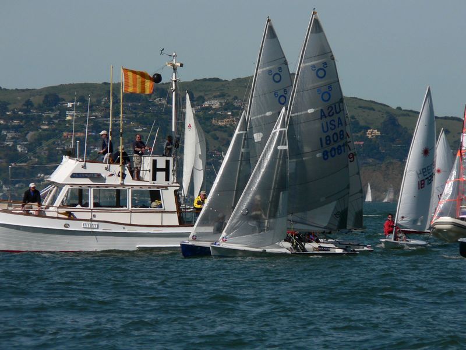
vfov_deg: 3.4
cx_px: 233
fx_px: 5816
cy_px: 175
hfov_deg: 4.6
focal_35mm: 432
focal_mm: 72
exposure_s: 1/800
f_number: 5.6
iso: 80
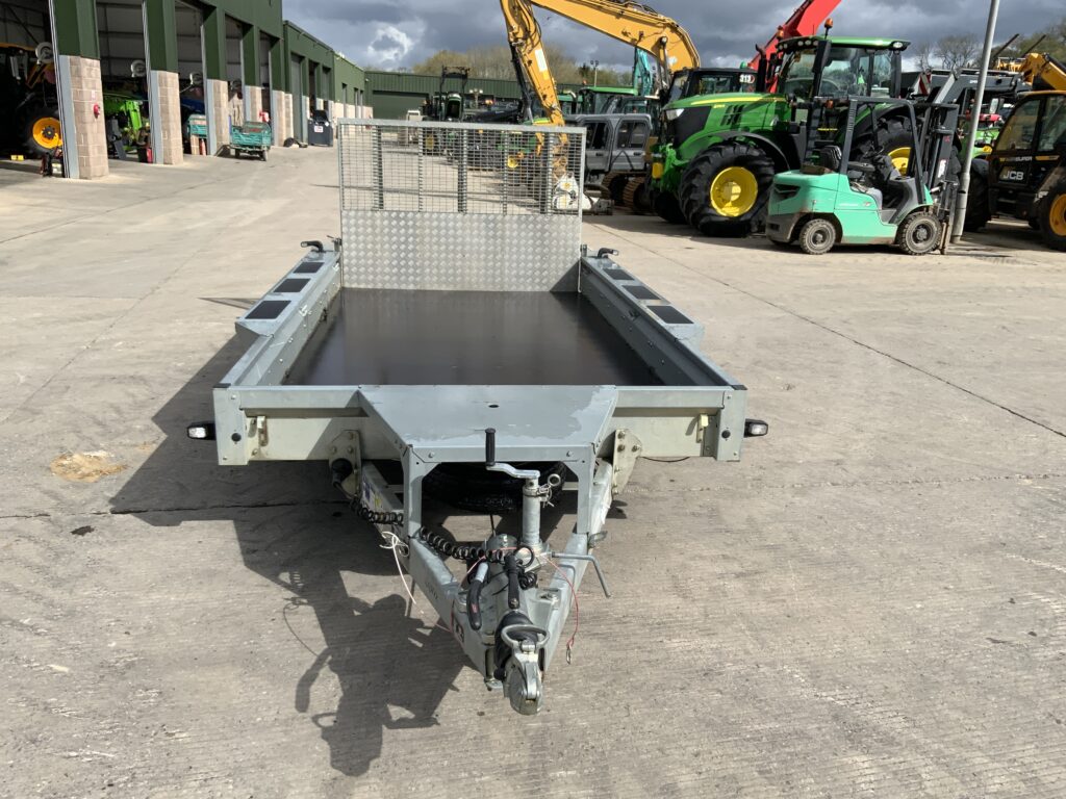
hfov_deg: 61.7
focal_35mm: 29
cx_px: 533
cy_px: 400
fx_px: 893
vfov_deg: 48.2
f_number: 1.8
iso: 16
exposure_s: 1/1848
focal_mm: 3
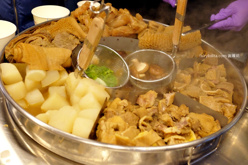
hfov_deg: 54.4
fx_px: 241
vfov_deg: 37.9
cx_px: 124
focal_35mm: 35
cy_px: 82
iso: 4000
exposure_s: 1/850
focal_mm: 23
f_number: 3.6
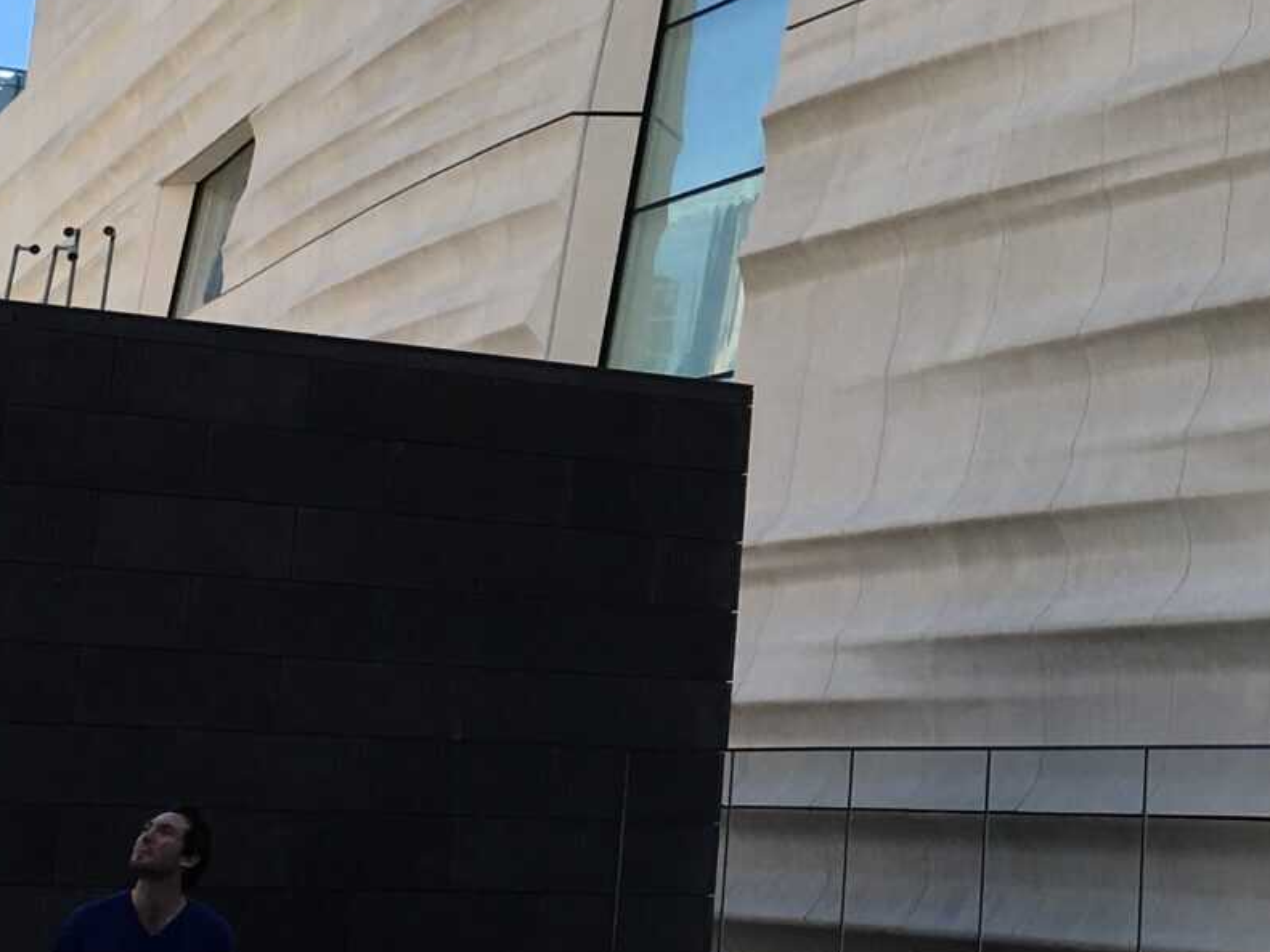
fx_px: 3228
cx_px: 1268
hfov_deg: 21.5
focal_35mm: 88
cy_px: 135
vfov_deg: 16.6
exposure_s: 1/1131
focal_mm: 4.15
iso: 25
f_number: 2.2
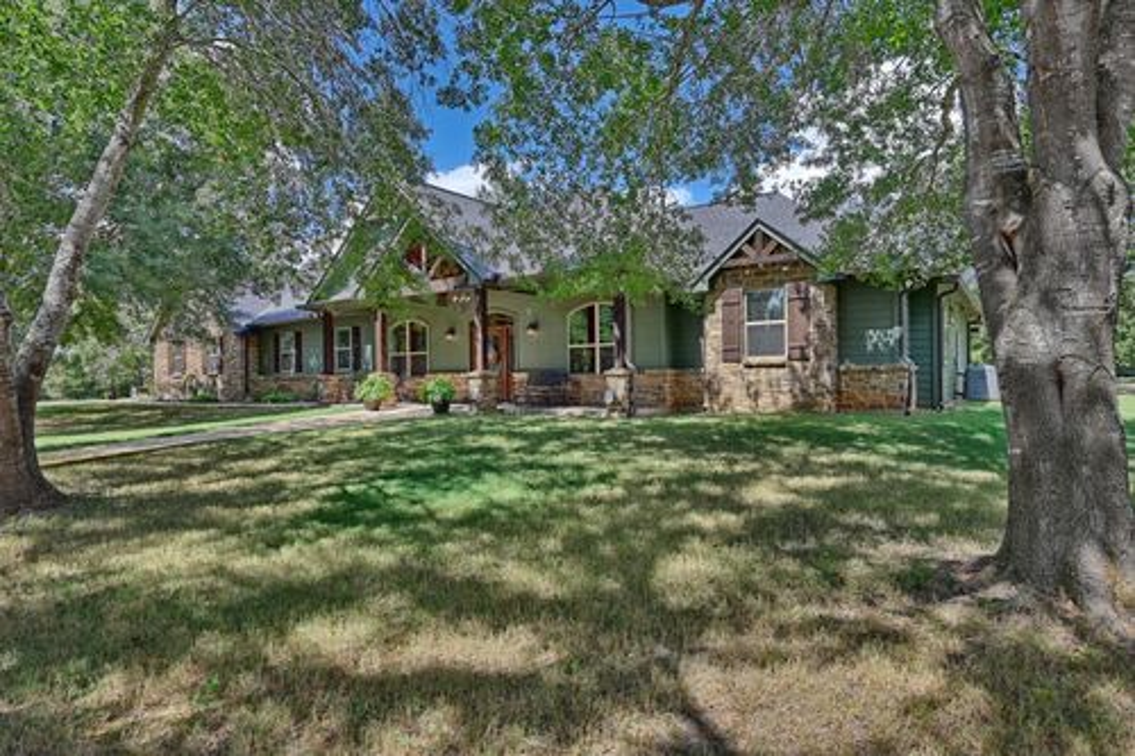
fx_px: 615
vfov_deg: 63.2
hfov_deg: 85.4
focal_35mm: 20
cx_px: 568
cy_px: 378
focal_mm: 19.5
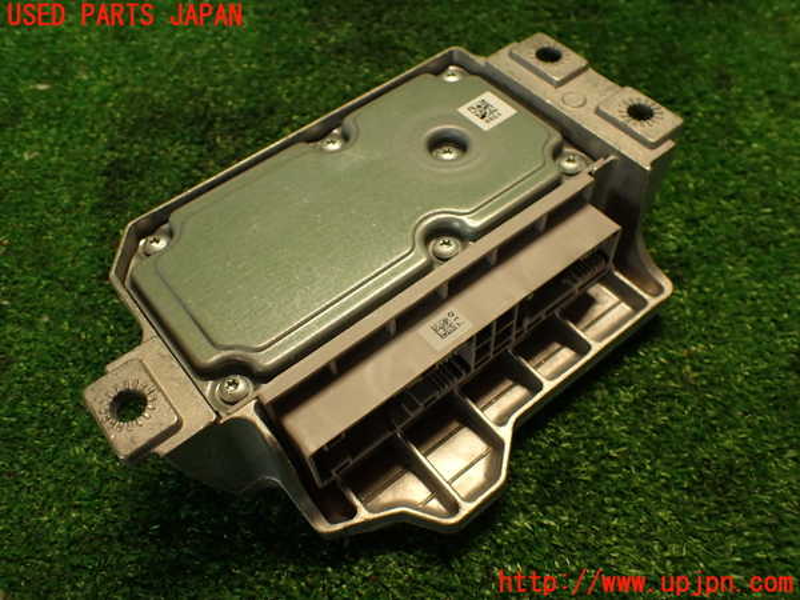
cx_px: 400
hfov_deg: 60.0
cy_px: 300
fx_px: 693
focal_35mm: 30
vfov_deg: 46.8
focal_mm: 5.4
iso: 200
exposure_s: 1/40
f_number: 2.3
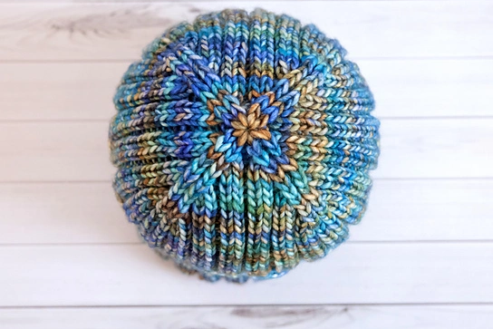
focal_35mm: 60
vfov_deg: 22.6
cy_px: 136
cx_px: 246
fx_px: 822
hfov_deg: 33.4
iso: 6400
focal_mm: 34.2
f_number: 4
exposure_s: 1/70
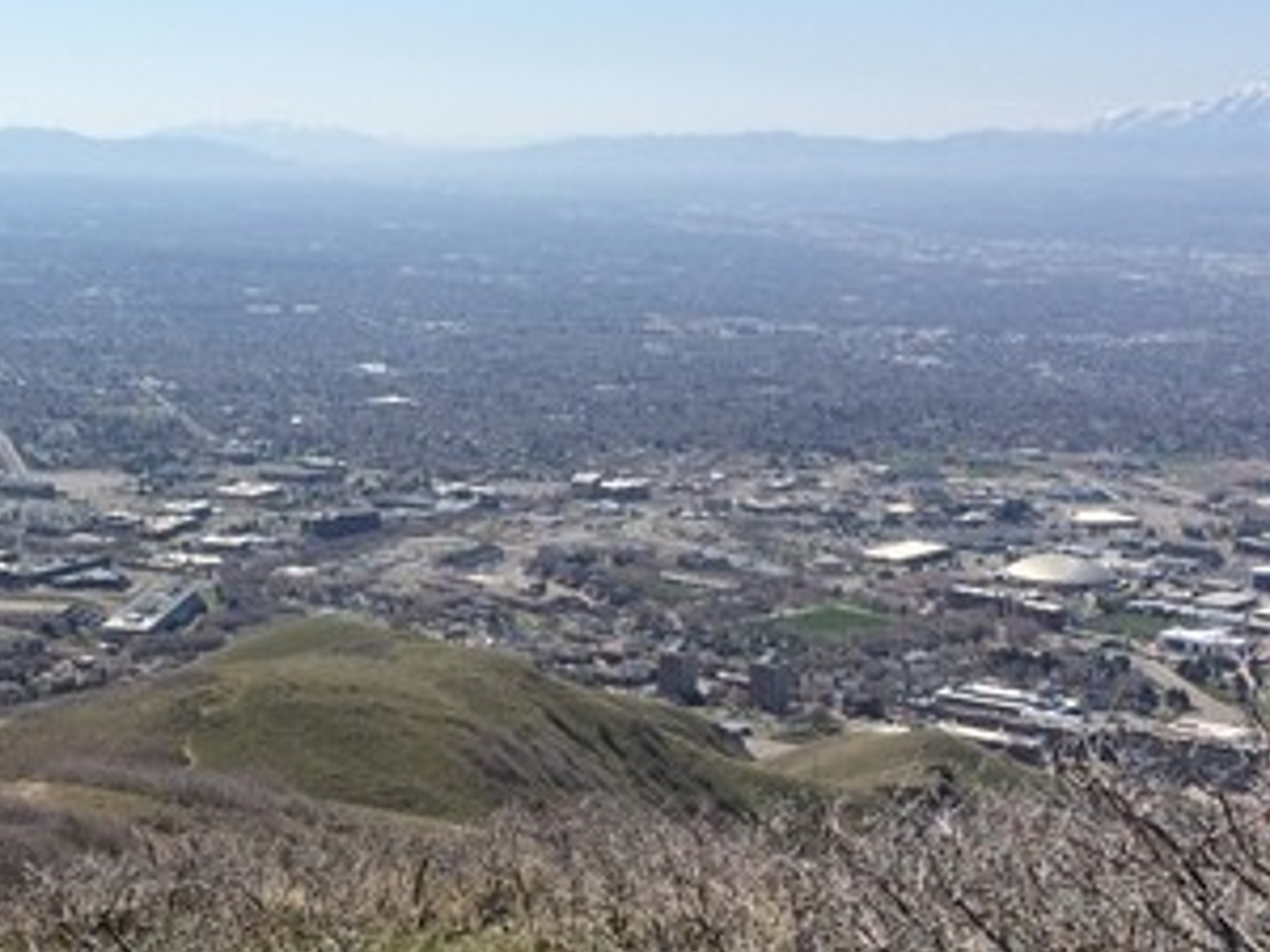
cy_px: 436
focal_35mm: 64
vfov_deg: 22.9
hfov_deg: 29.7
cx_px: 305
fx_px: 2348
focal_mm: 4.12
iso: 40
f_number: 2.2
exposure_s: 1/3165
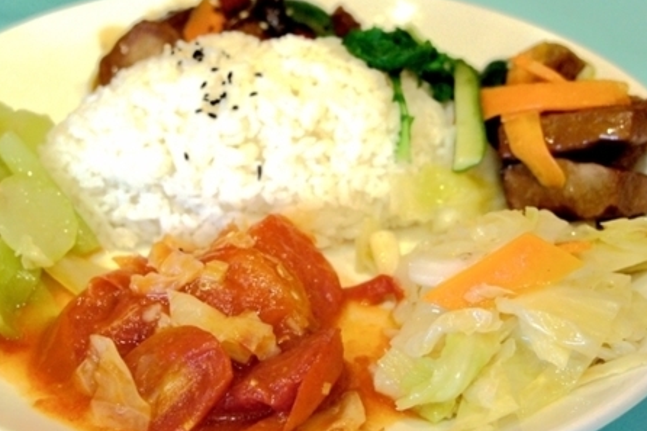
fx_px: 1270
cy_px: 206
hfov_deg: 28.6
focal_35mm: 71
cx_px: 277
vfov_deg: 19.3
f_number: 4.5
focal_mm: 35
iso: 1000
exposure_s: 1/60
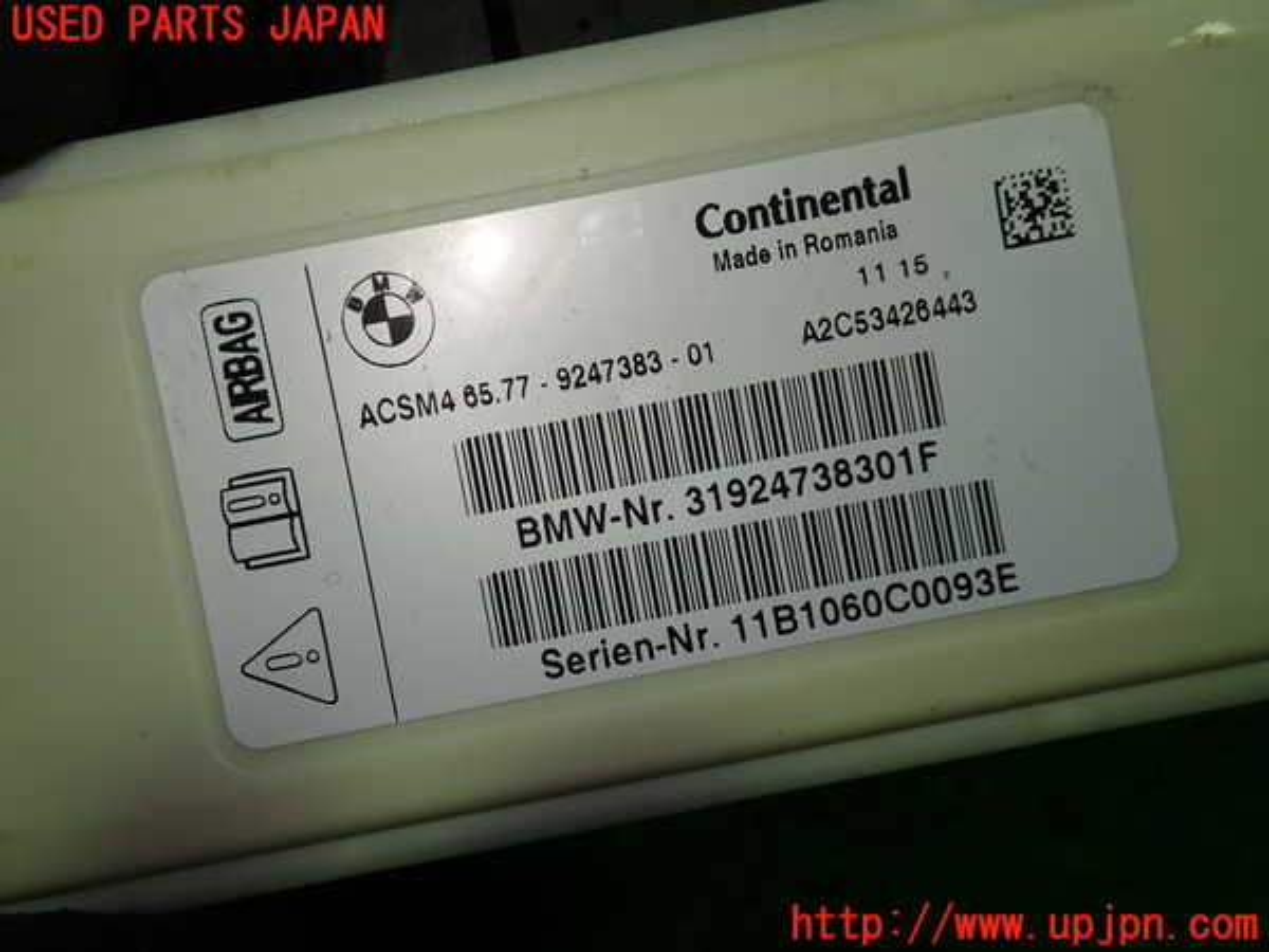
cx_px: 634
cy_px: 476
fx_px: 1100
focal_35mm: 30
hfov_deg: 60.0
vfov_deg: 46.8
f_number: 3.2
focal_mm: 5.4
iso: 100
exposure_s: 1/100
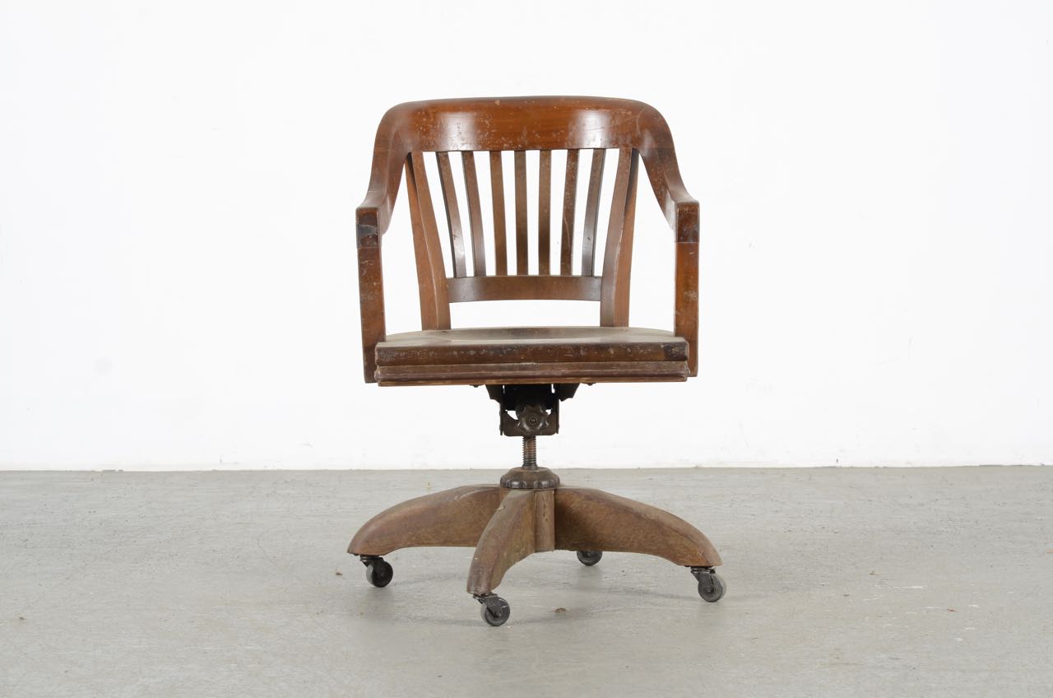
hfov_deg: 22.7
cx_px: 526
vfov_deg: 15.1
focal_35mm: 90
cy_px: 349
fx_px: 2627
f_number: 8
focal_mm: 60
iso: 100
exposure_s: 1/125
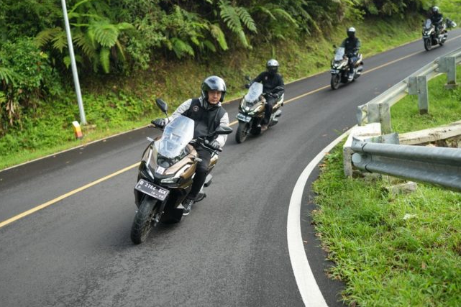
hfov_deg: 50.7
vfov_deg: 35.0
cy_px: 147
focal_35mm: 38
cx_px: 212
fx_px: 486
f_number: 1.8
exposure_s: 1/1250
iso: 500
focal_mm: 35
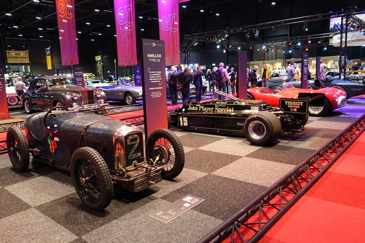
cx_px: 182
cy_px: 122
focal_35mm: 28
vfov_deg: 46.4
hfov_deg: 65.5
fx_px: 284
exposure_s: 1/30
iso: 400
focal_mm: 10.33
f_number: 2.5
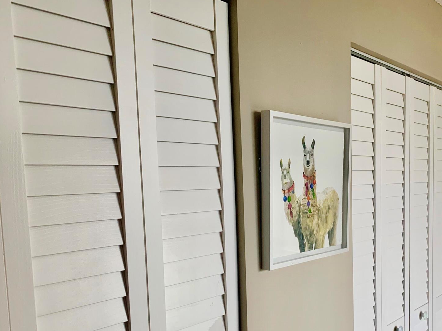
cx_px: 303
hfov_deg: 49.1
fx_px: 472
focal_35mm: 37
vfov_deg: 38.0
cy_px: 233
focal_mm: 4.25
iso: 100
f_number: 1.8
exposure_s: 1/60
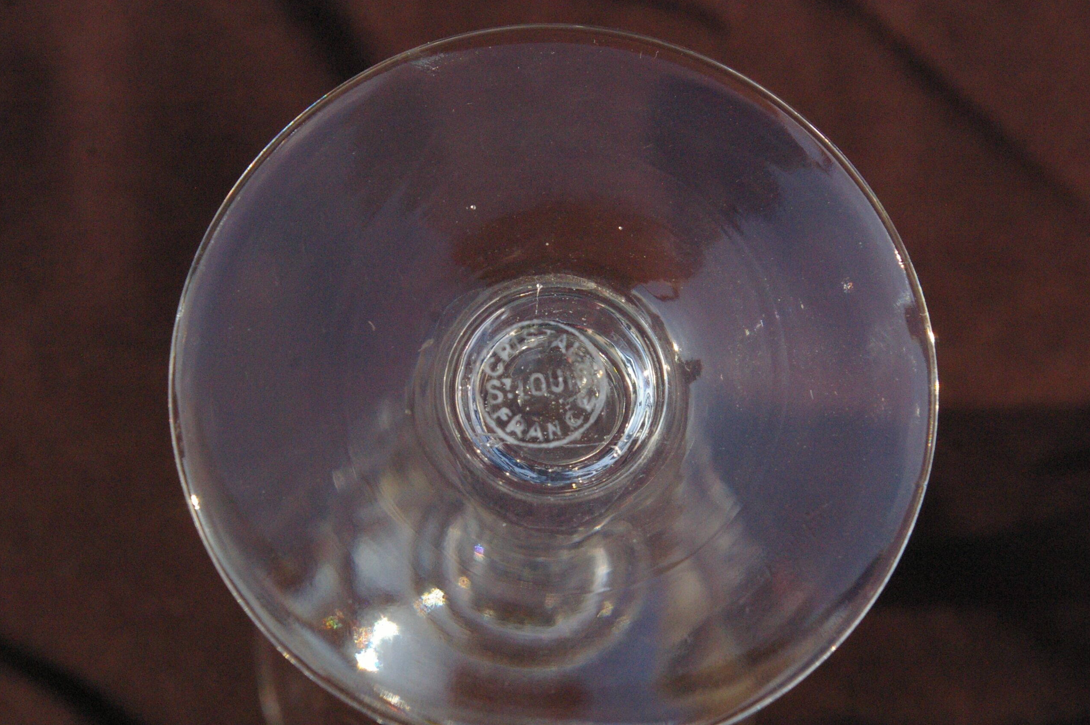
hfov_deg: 42.8
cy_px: 375
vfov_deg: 29.2
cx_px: 557
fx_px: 1392
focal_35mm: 46
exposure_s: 1/750
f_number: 8
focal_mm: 26
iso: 1600
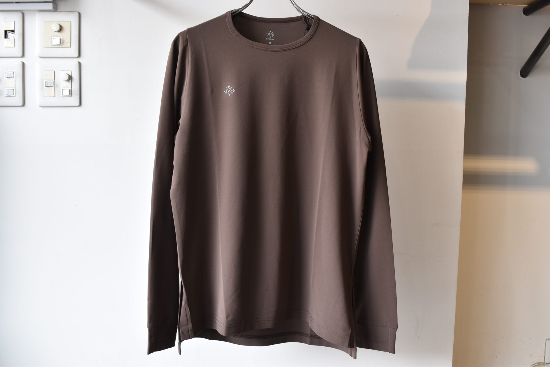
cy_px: 184
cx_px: 275
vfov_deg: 40.0
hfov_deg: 57.2
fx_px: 504
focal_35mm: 33
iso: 400
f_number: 6.3
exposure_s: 1/40
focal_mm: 22
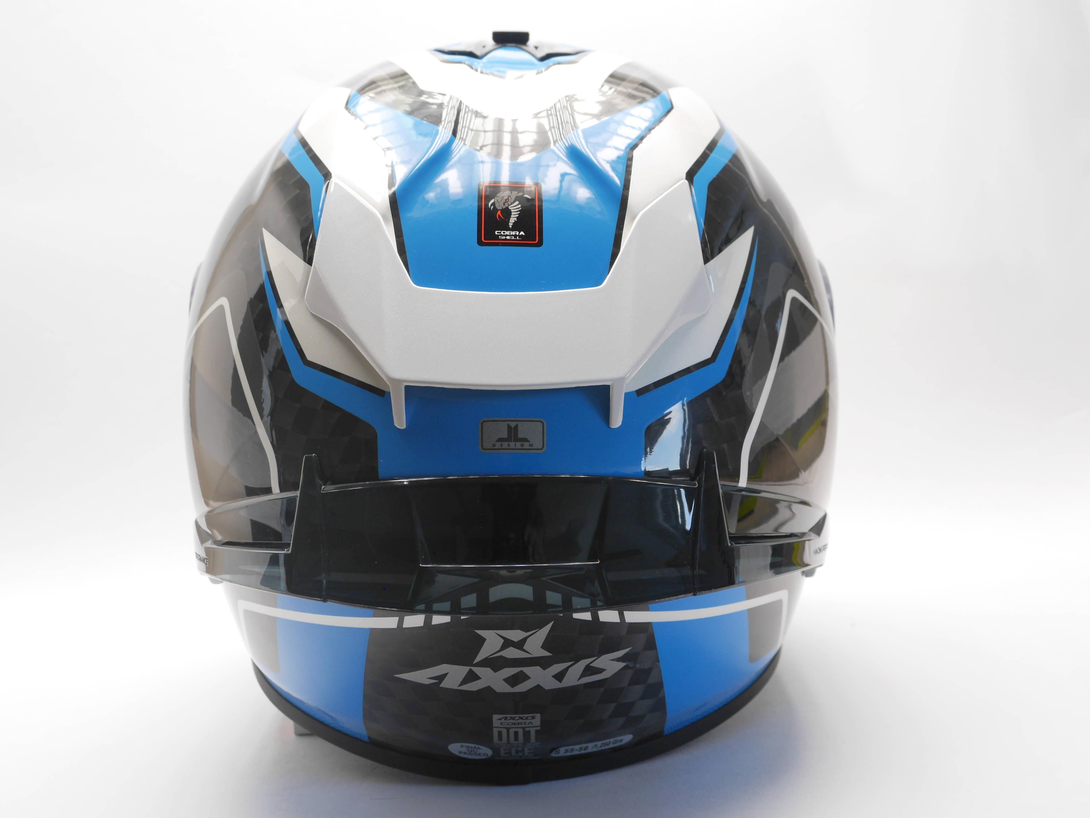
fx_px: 1385
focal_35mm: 44
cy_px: 409
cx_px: 545
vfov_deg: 32.9
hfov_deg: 42.9
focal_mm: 22
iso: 200
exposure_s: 1/60
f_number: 4.5
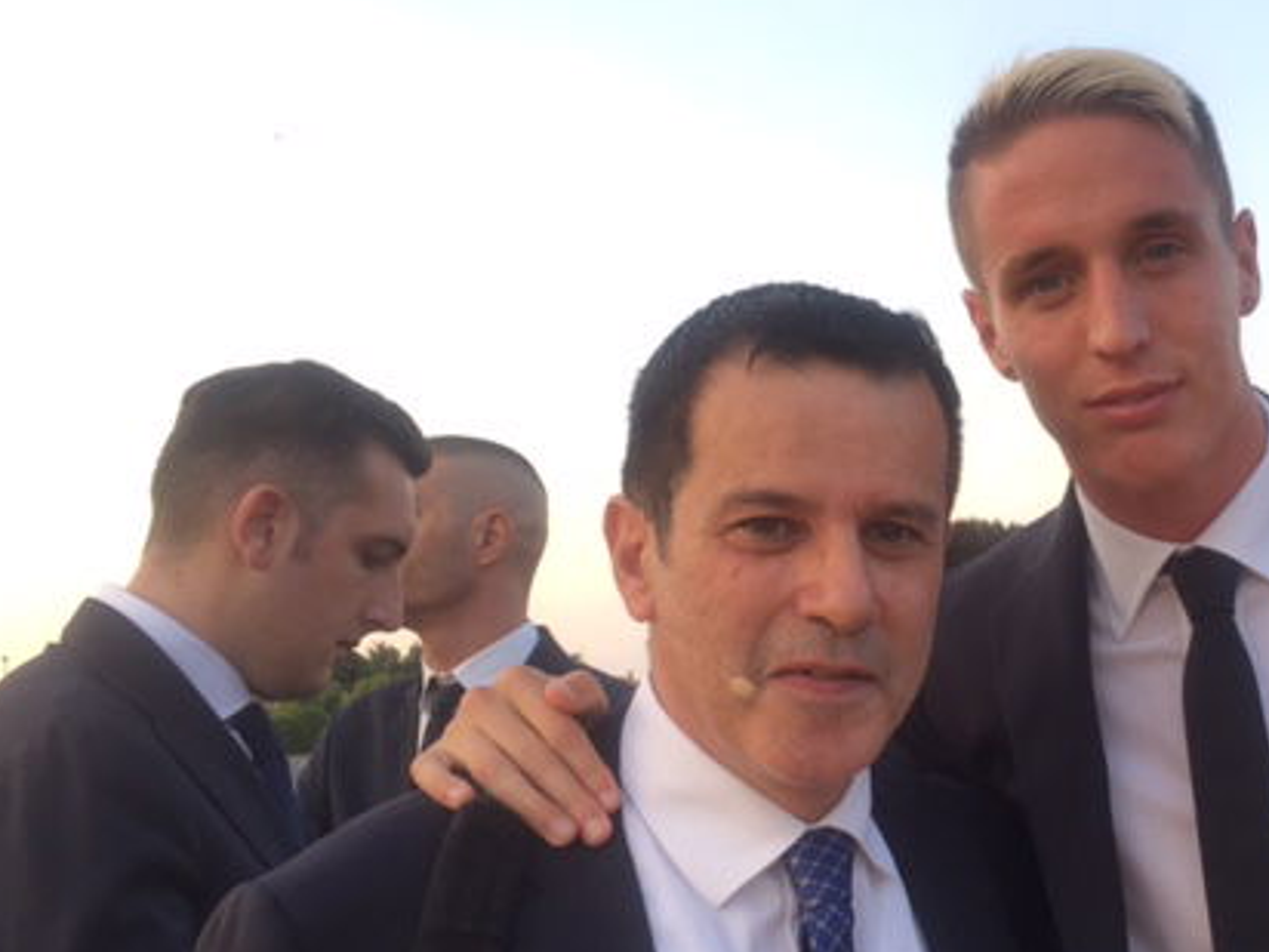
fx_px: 1650
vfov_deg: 32.1
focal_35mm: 45
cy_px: 567
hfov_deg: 40.8
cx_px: 964
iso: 32
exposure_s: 1/131
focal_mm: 4.15
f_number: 2.2
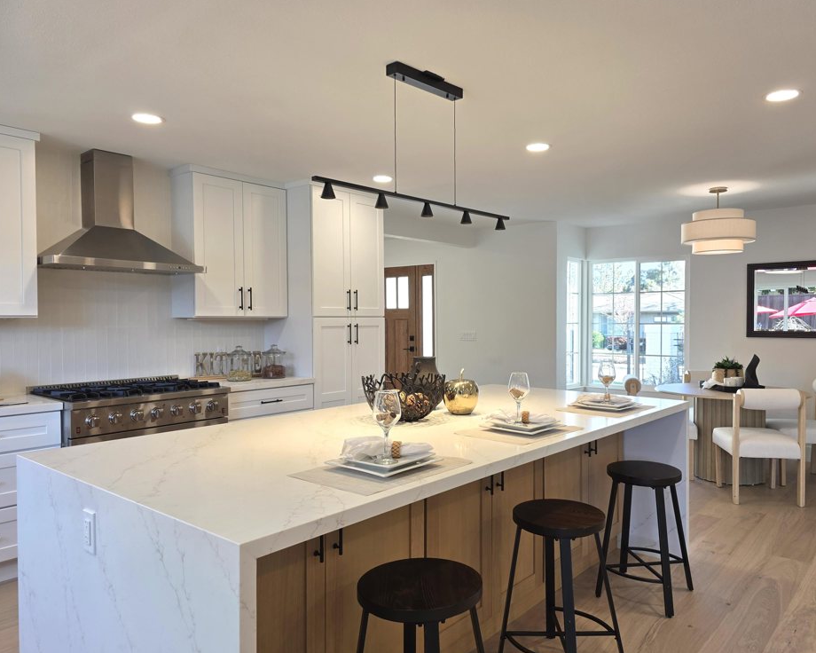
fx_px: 604
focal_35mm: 25
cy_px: 334
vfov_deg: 56.8
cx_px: 450
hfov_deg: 67.9
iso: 40
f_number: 1.7
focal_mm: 6.3
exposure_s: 1/120
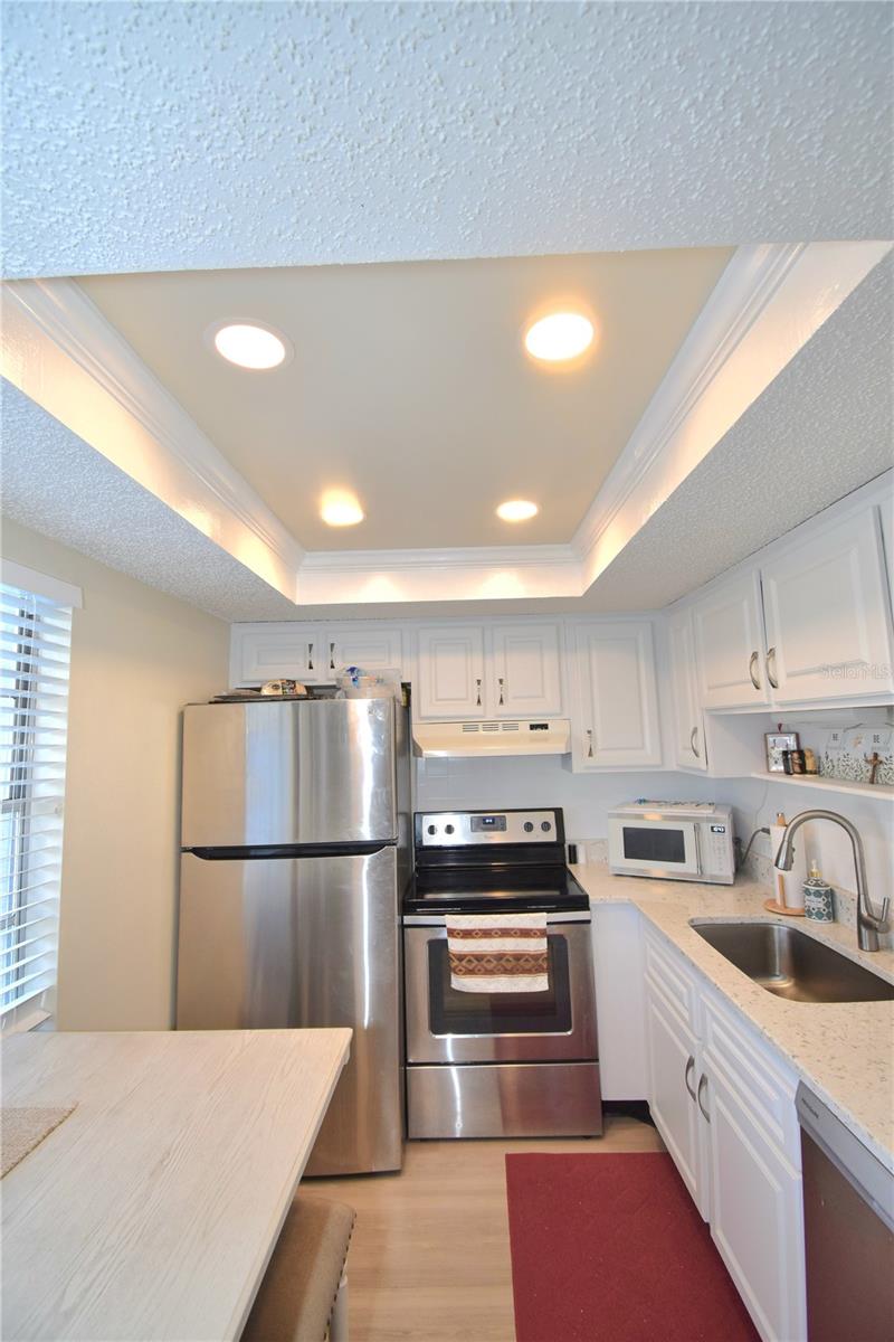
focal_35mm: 15
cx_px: 447
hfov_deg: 77.3
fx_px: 559
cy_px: 671
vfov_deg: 100.4
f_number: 5.6
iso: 400
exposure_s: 1/125
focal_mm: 10
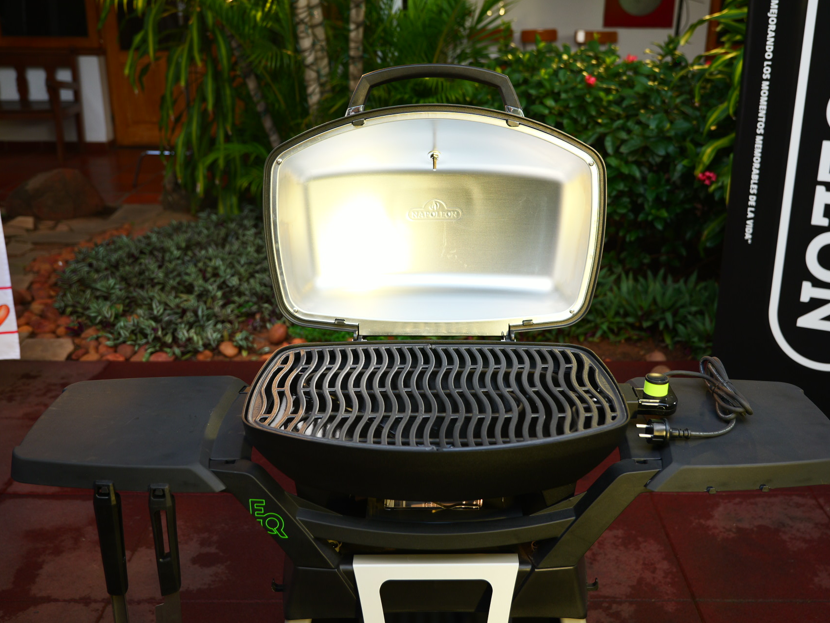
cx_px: 436
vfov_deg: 37.7
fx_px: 911
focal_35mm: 38
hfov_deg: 49.0
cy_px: 312
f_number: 4
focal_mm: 34
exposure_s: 1/50
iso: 500
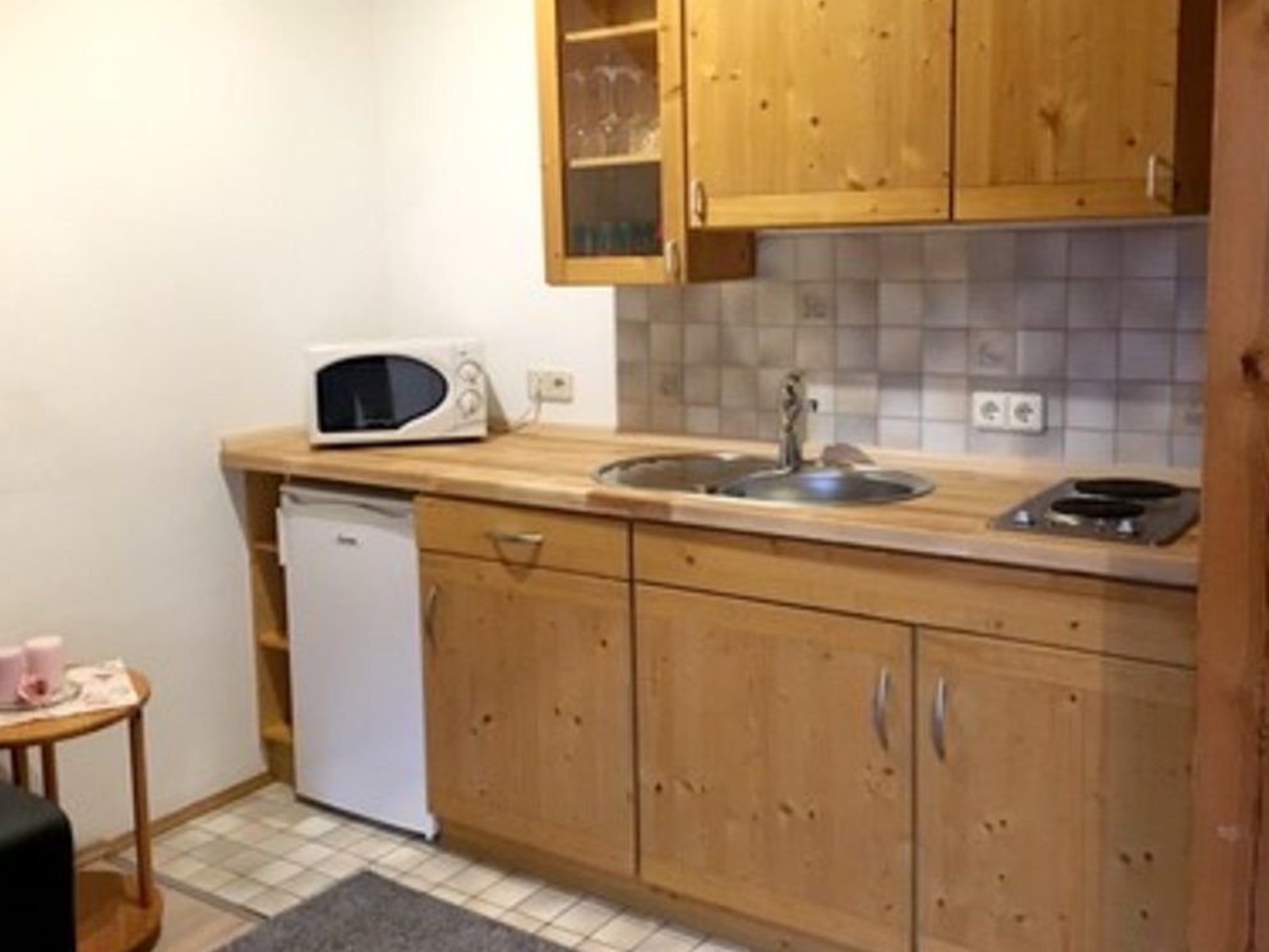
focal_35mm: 35
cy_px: 416
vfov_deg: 40.6
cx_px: 613
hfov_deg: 52.6
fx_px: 1283
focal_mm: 4.15
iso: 200
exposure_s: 1/17
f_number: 2.2
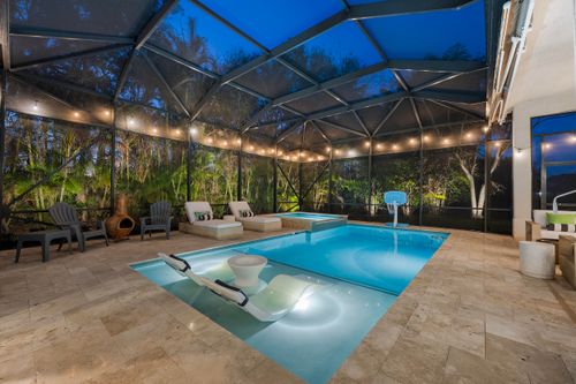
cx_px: 288
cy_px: 192
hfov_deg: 104.3
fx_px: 224
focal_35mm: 14
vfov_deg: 81.2
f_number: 5.6
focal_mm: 14
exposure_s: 1
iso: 1000
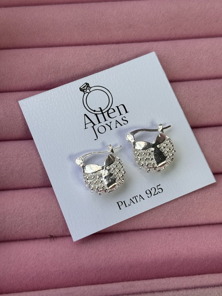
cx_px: 111
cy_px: 148
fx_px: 444
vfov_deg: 36.8
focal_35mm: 52
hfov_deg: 28.0
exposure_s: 1/100
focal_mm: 5.96
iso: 40
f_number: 1.6
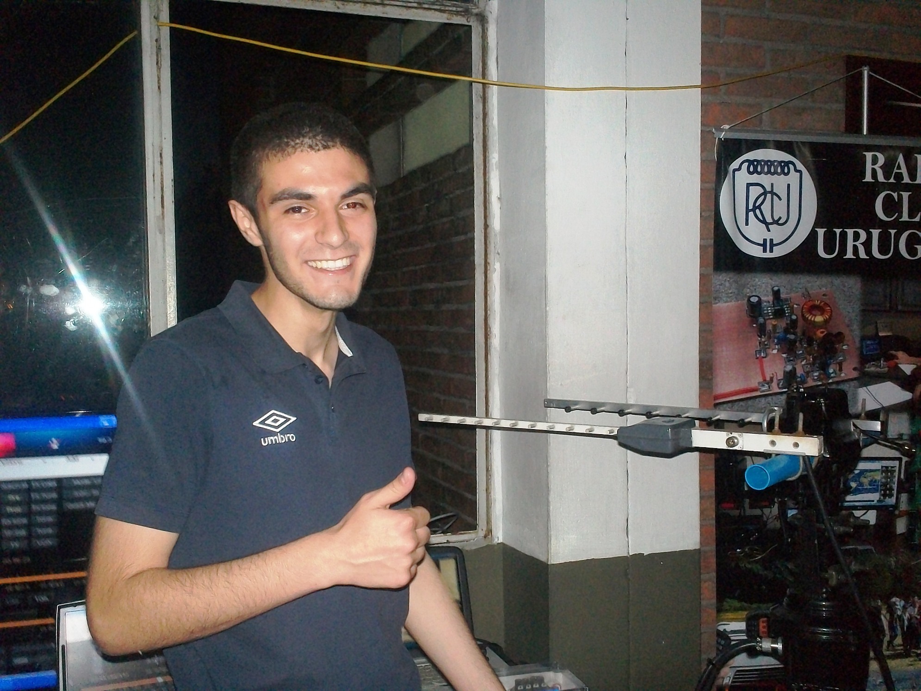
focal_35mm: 38
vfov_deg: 37.7
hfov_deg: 49.0
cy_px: 346
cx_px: 460
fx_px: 1011
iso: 250
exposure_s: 1/30
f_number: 4.5
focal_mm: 6.3
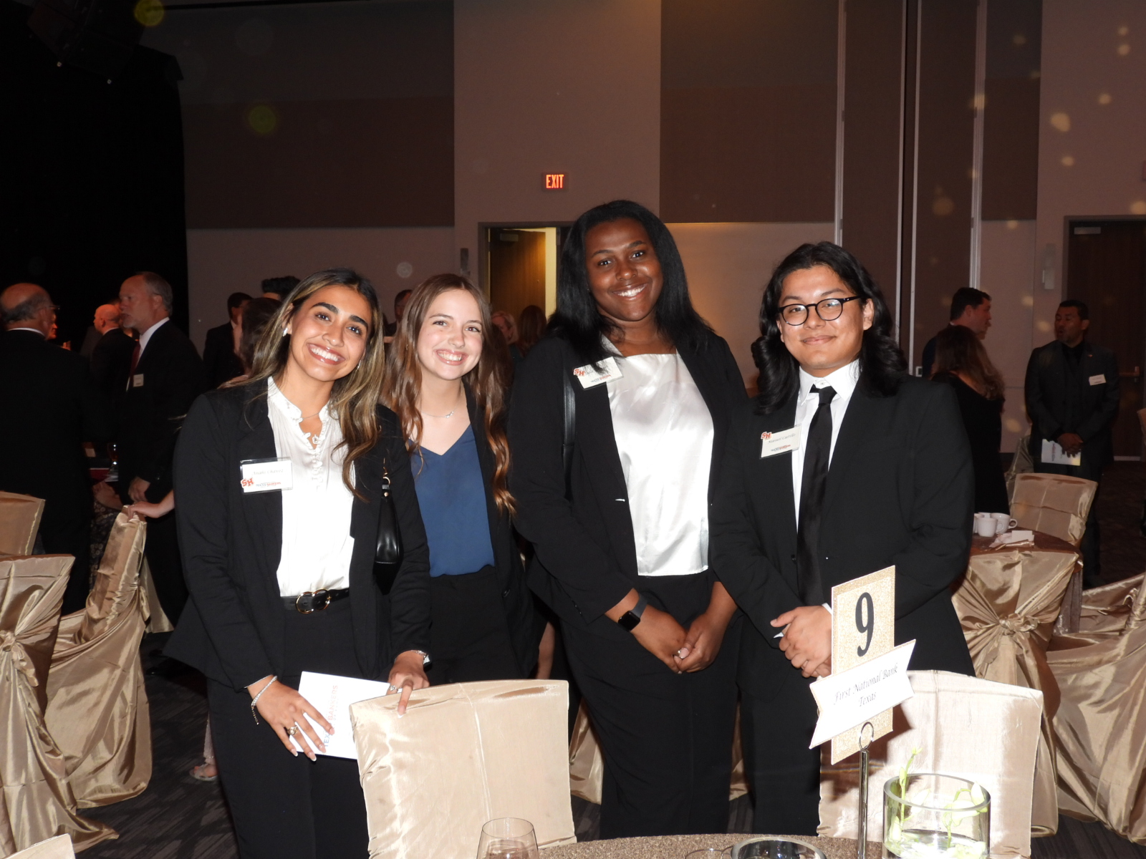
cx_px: 573
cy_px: 430
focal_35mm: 40
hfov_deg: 46.8
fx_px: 1324
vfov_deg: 36.0
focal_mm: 7.1
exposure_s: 1/30
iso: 200
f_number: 3.2
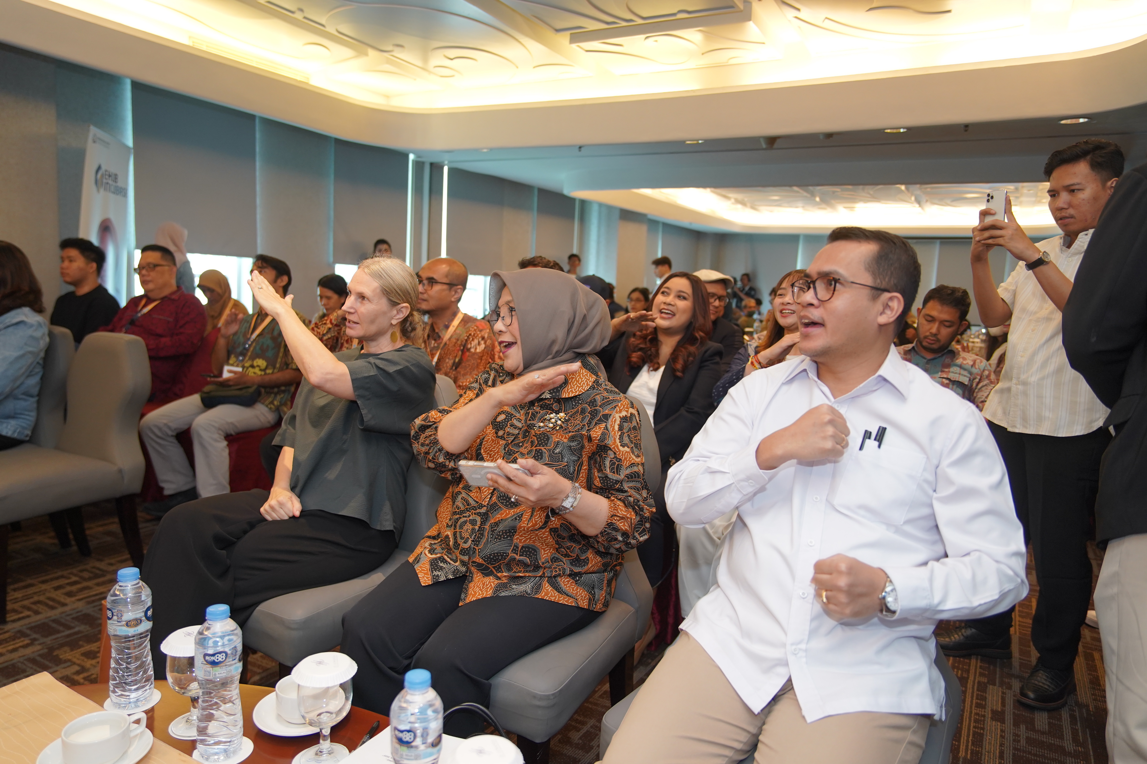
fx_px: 765
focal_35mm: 24
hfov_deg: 73.7
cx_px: 574
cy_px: 382
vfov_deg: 53.1
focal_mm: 24
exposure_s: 1/125
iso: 1250
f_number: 2.8
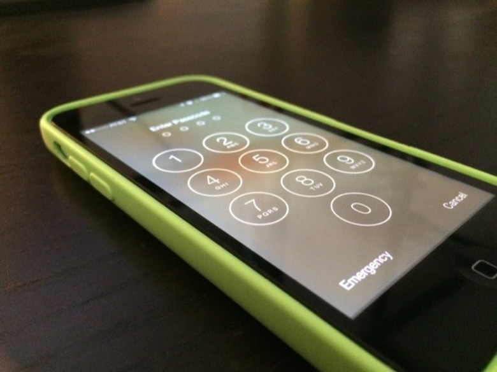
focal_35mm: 30
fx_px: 430
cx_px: 248
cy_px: 186
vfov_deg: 46.8
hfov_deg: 60.0
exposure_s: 1/15
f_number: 2.2
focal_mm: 4.12
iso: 400
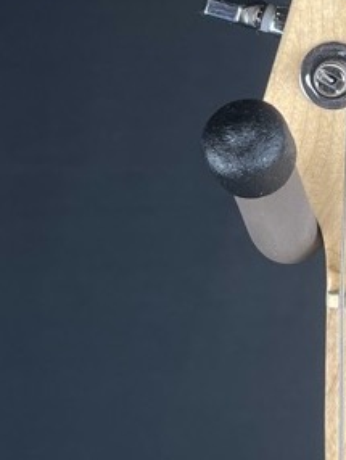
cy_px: 74
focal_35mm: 109
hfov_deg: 13.0
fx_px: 1451
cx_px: 486
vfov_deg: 17.8
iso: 40
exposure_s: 1/120
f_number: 1.6
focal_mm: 5.1
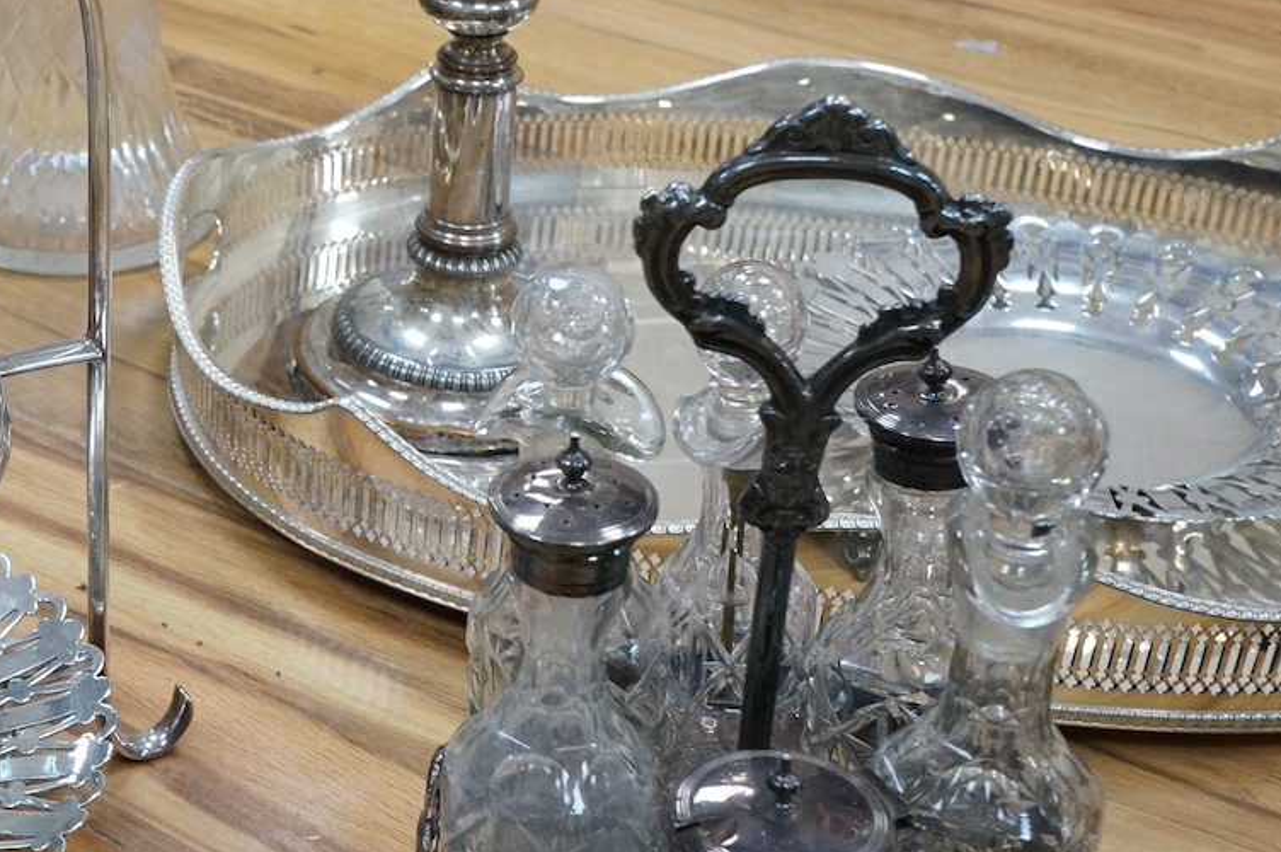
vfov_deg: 21.2
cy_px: 386
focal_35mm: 64
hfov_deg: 30.2
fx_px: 2275
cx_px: 141
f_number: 9
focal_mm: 28
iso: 3200
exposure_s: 1/80
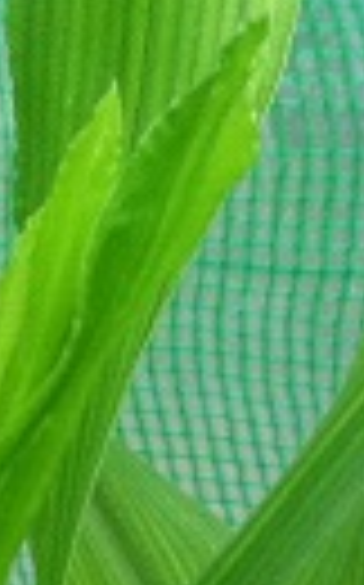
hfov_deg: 5.9
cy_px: 540
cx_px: 72
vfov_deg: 9.4
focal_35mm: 223
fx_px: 3547
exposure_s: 1/15
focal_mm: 3.85
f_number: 2.8
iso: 80
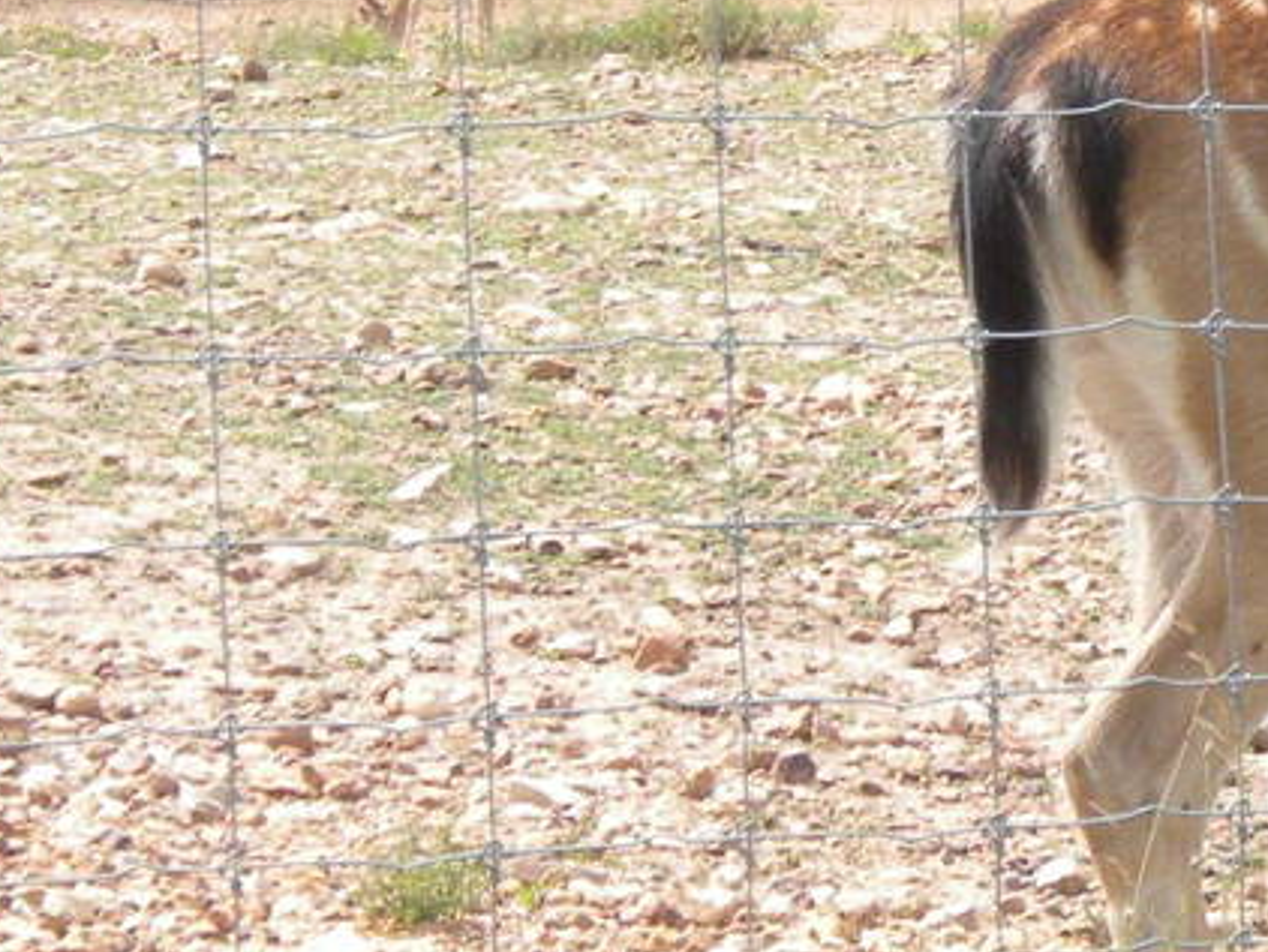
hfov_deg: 6.1
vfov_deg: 4.6
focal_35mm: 322
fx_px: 11802
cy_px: -120
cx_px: 1734
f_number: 5.1
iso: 146
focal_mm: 15
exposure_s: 1/423
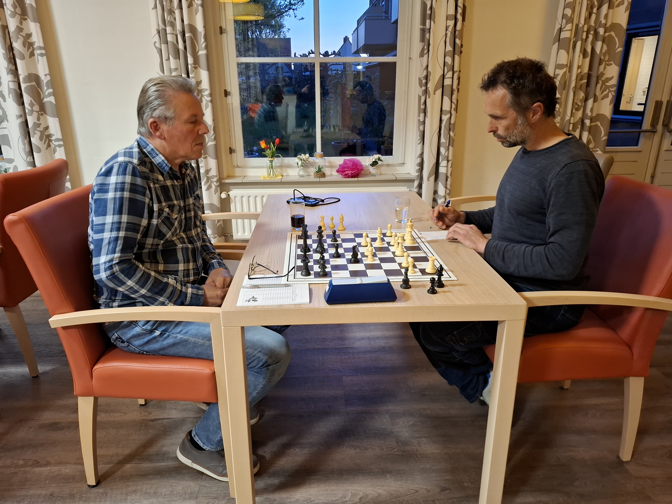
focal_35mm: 23
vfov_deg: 58.9
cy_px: 252
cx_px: 336
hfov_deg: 73.9
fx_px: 446
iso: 400
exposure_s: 1/33
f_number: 1.8
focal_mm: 5.54
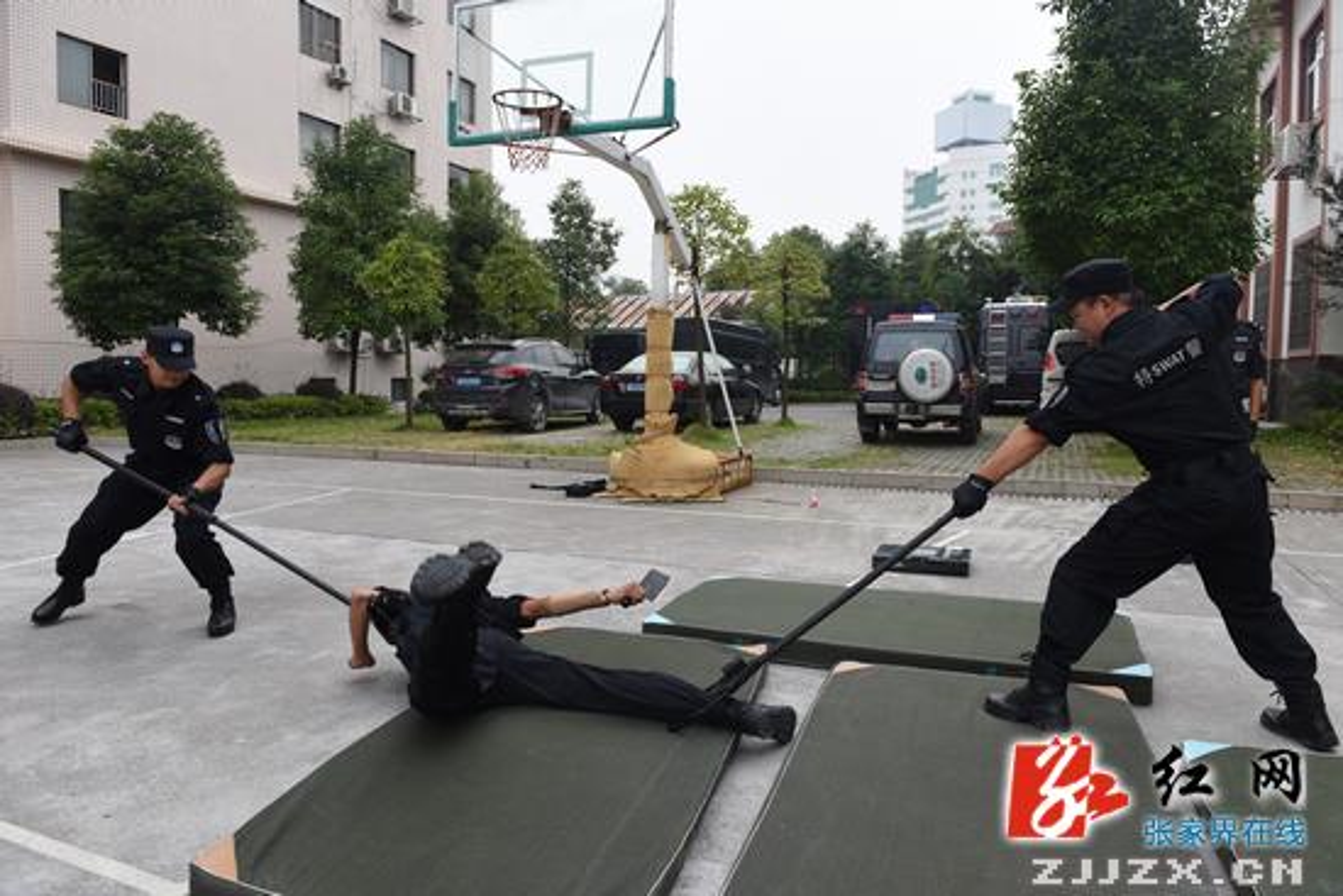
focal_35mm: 24
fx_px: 896
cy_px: 448
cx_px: 672
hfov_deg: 73.7
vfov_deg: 53.2
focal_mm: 24
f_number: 6.3
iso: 400
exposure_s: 1/125
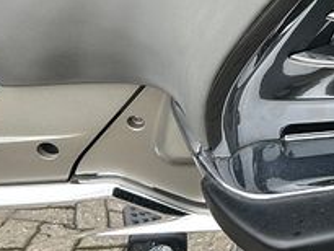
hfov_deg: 21.1
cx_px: 472
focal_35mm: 81
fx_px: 782
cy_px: -3
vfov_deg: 17.8
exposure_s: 1/121
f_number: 1.5
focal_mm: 5.7
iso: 64
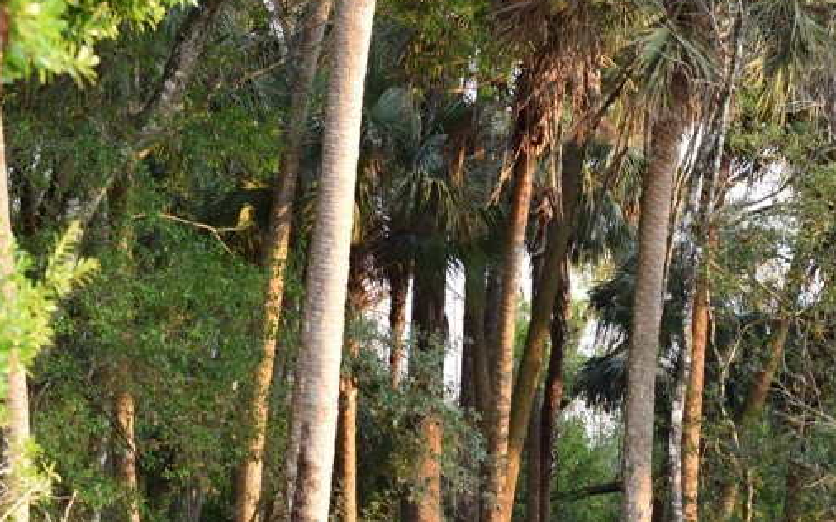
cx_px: 418
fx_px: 2642
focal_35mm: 116
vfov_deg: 11.3
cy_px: 385
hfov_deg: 18.0
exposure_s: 1/100
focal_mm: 50
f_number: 5
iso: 400
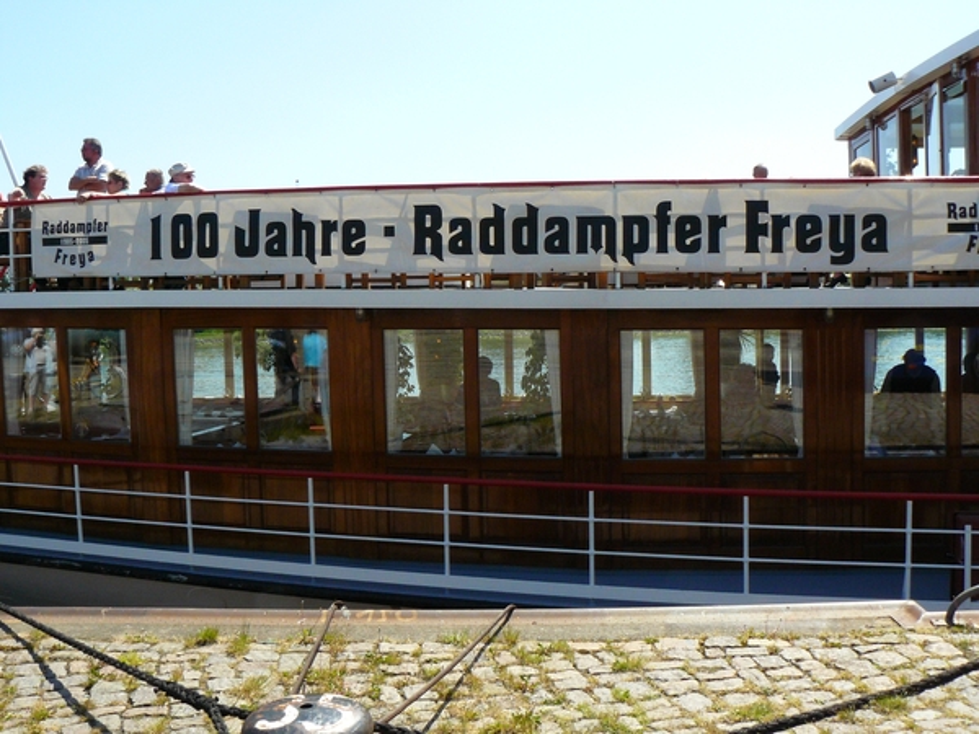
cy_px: 367
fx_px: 1018
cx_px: 490
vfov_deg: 39.7
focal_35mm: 36
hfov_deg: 51.4
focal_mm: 6
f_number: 6.3
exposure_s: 1/400
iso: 200
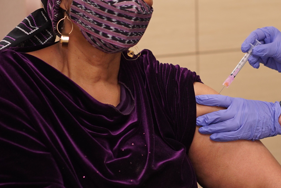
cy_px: 101
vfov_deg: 11.8
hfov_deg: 17.4
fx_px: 906
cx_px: 247
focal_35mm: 116
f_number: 2.2
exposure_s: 1/200
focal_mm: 55
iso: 800
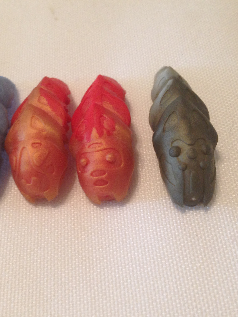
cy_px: 160
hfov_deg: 31.9
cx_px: 74
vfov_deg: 42.1
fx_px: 413
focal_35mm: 45
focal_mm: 4.13
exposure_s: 1/20
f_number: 2.4
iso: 125
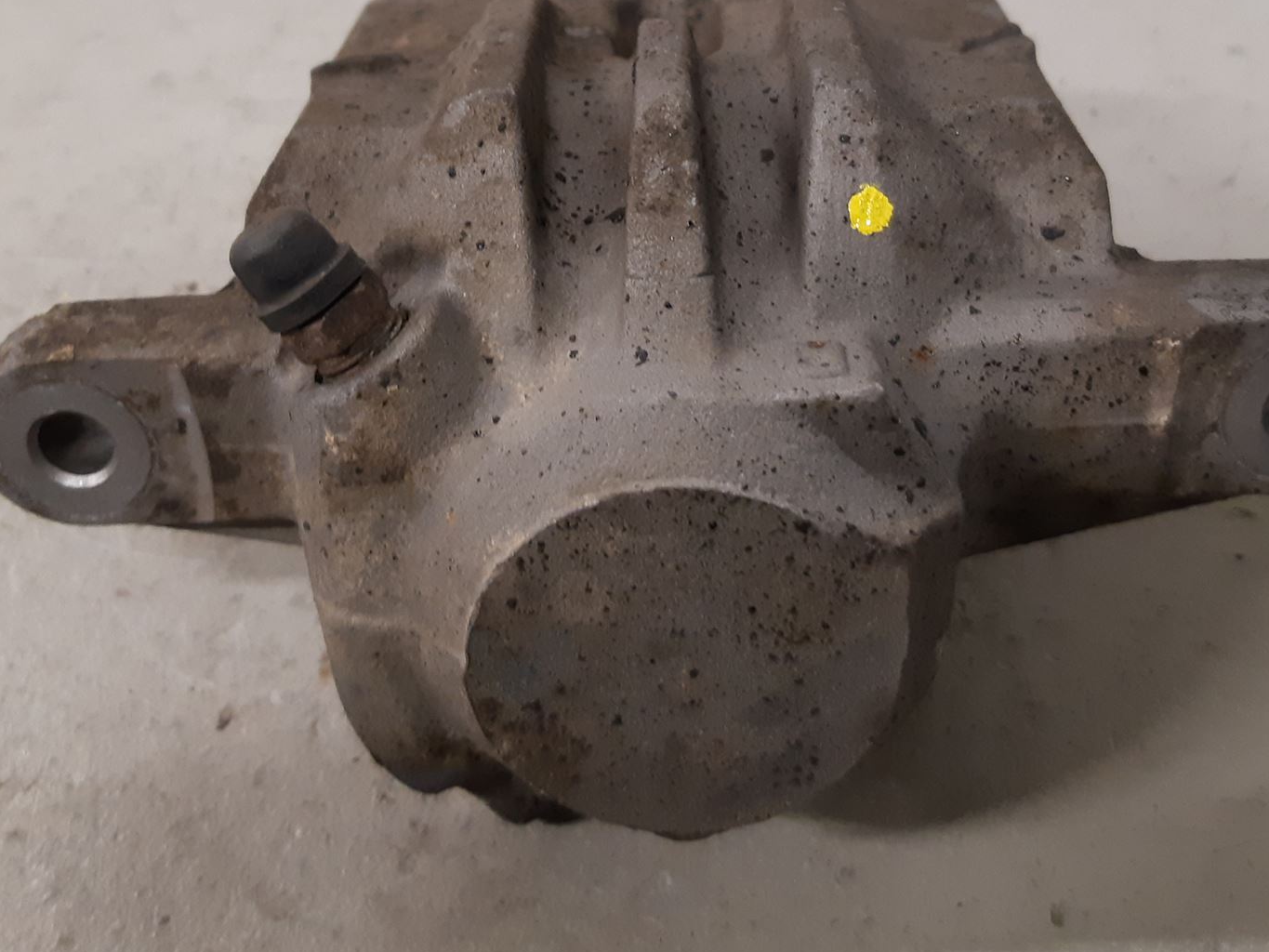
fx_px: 1430
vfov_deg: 36.5
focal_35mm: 39
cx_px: 623
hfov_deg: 47.9
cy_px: 318
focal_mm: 3.93
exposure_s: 1/50
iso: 200
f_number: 1.7
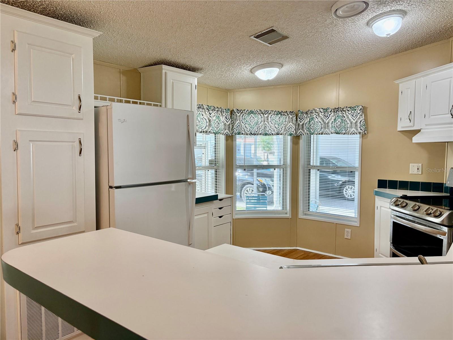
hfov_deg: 67.3
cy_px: 170
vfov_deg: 53.1
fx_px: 340
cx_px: 226
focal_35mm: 26
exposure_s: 1/215
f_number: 1.6
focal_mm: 5.96
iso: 125
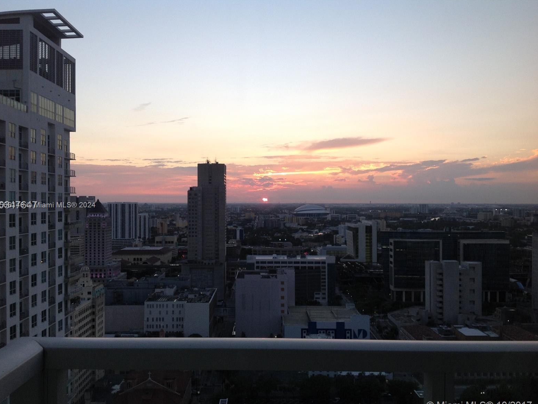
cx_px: 262
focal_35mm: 36
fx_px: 560
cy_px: 206
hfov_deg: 51.3
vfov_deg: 39.7
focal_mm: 4.28
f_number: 2.4
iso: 50
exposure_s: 1/132
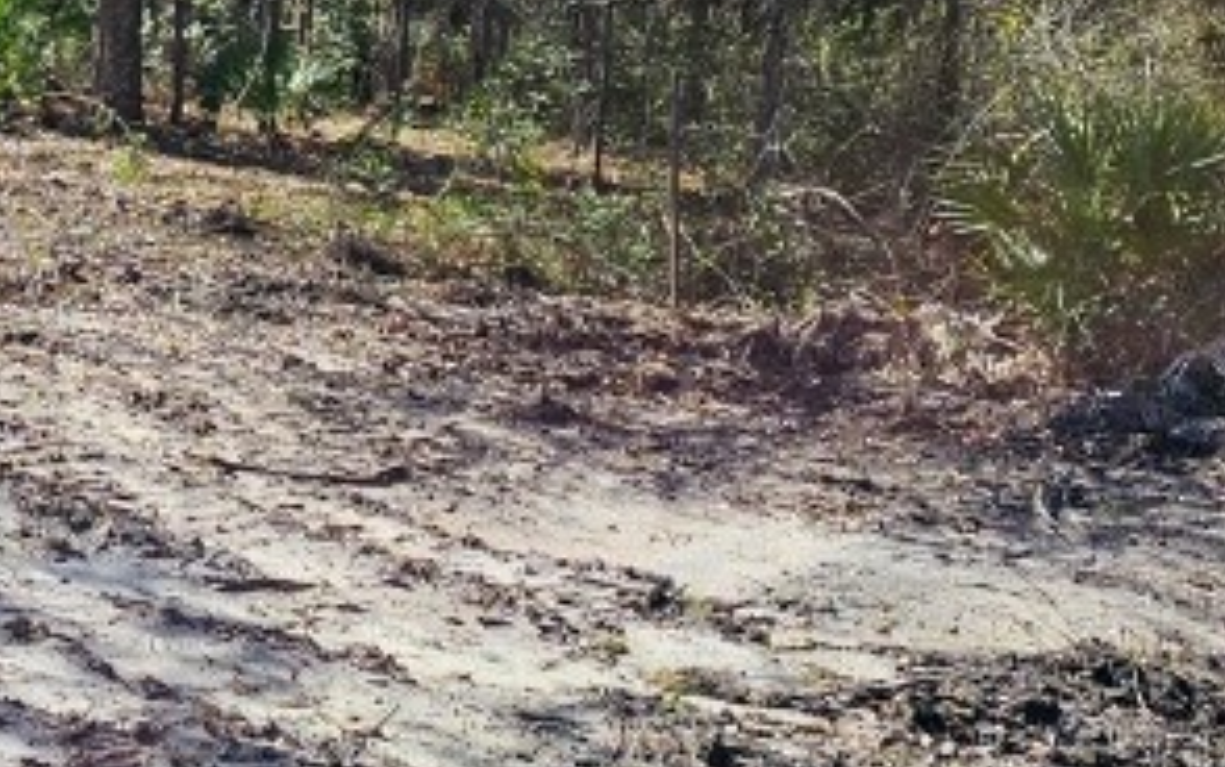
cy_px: -117
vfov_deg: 14.9
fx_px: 2839
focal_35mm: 85
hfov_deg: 23.4
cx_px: 29
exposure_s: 1/494
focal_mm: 6.3
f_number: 1.7
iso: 10
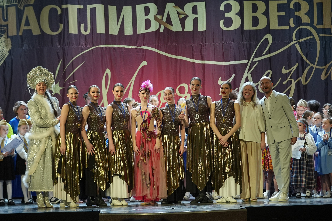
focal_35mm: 135
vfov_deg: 10.2
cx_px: 166
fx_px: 1245
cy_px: 110
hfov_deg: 15.2
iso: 2000
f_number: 2.8
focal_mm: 90
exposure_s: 1/400
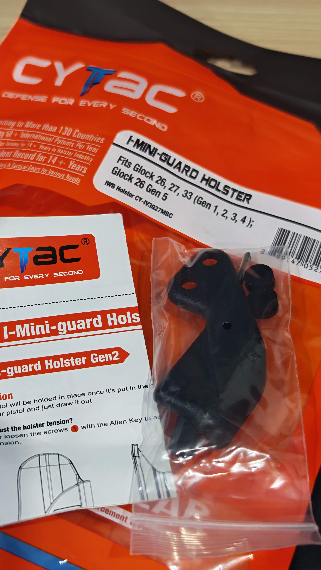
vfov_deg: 39.2
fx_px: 802
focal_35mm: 53
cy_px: 282
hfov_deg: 22.6
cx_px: 124
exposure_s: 1/50
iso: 160
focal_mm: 6.83
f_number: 1.4
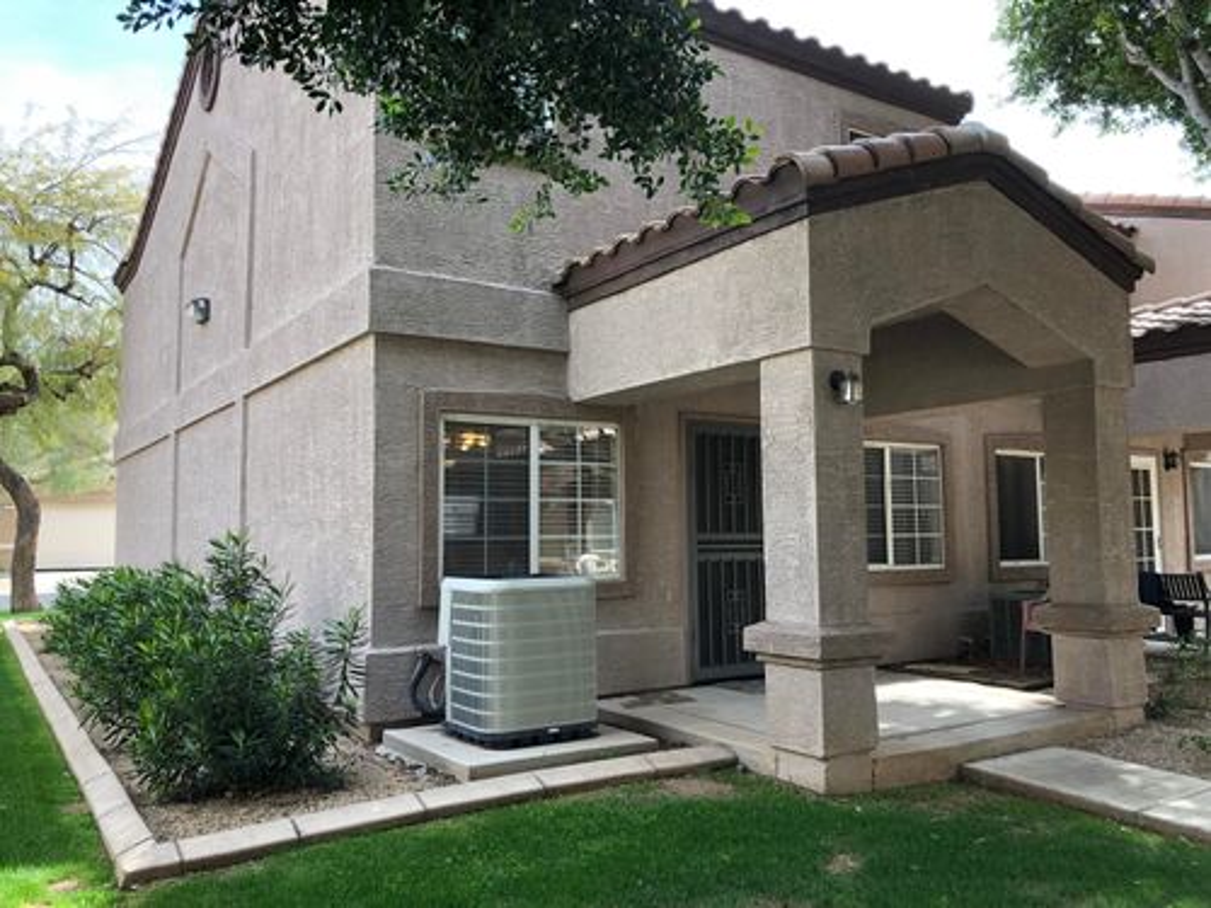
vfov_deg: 49.7
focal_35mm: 28
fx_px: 980
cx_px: 606
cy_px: 454
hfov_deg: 63.4
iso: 20
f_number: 1.8
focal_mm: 3.99
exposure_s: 1/180
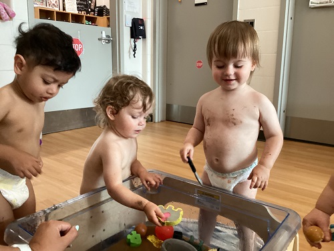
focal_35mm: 31
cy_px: 126
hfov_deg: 58.4
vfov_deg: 45.4
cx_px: 167
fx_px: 299
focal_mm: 3.3
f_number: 2.4
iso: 200
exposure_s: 1/60
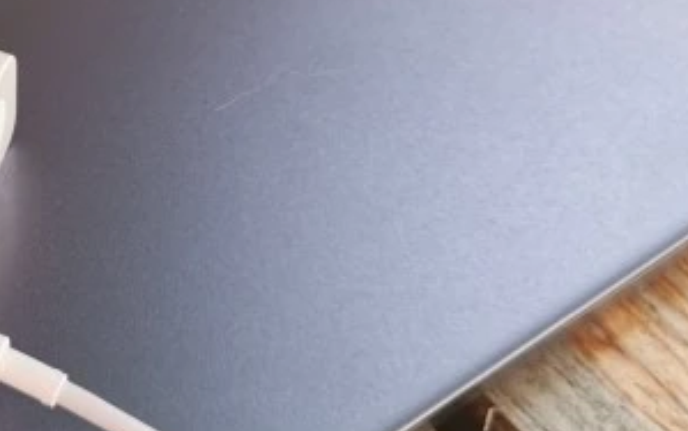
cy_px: -28
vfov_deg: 14.5
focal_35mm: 88
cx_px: -5
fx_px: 1650
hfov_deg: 22.6
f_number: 1.6
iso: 50
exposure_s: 1/162
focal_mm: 5.56
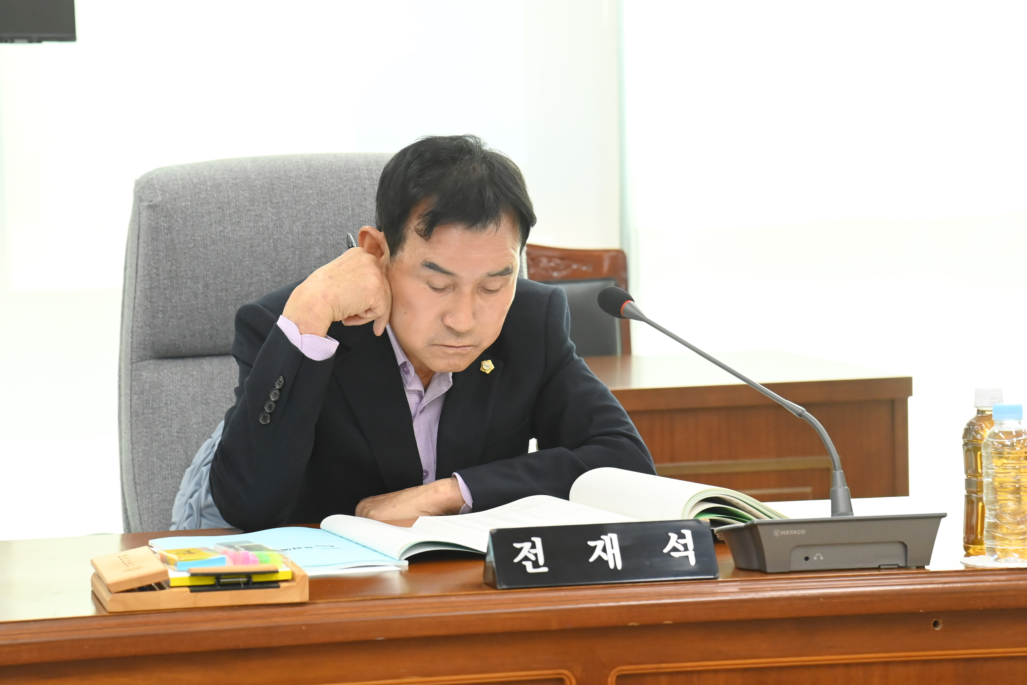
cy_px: 342
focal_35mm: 120
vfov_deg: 11.4
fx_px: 3423
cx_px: 514
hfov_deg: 17.1
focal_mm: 120
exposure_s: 1/250
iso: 4000
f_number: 6.3
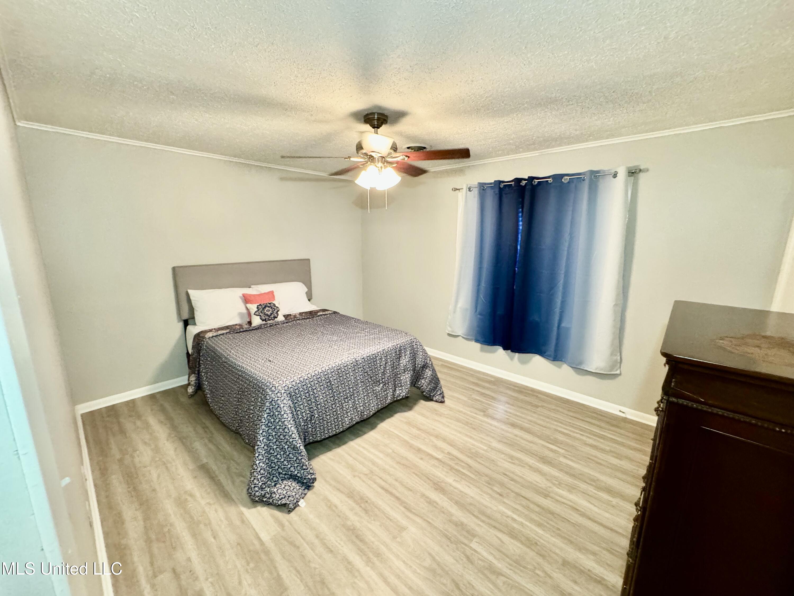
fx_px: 321
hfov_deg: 102.1
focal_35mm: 14
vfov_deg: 85.7
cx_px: 397
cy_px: 298
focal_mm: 2.22
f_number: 2.2
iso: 640
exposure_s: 1/60
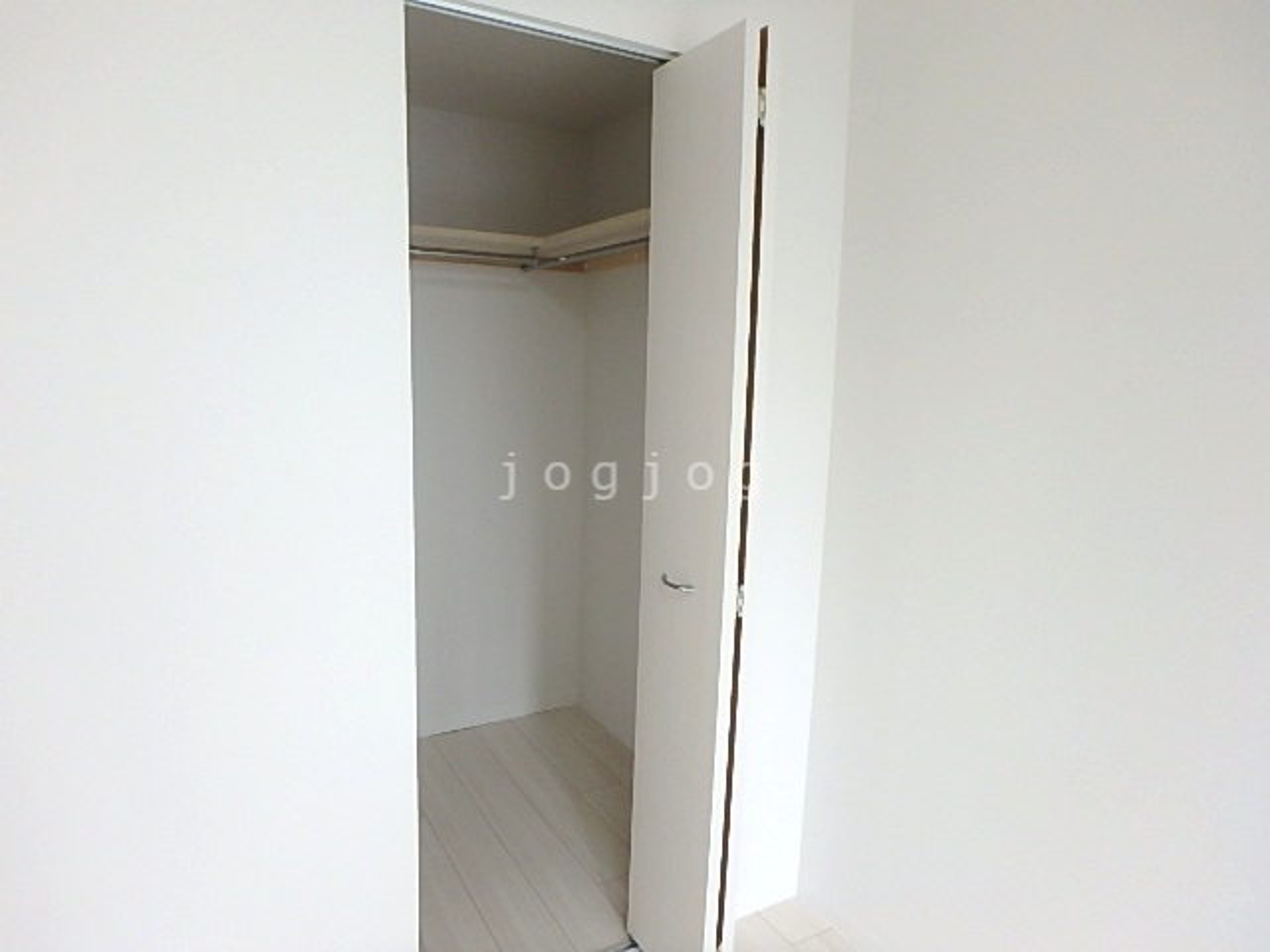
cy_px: 476
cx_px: 635
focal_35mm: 21
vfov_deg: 63.4
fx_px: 770
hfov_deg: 79.0
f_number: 3.5
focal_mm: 3.7
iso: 125
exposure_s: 1/60
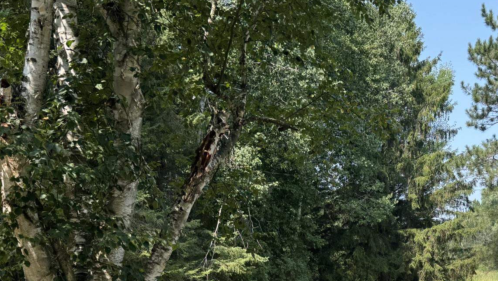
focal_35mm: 47
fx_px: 621
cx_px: 300
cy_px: 262
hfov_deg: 43.5
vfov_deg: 24.6
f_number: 1.78
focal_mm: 6.76
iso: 80
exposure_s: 1/1215
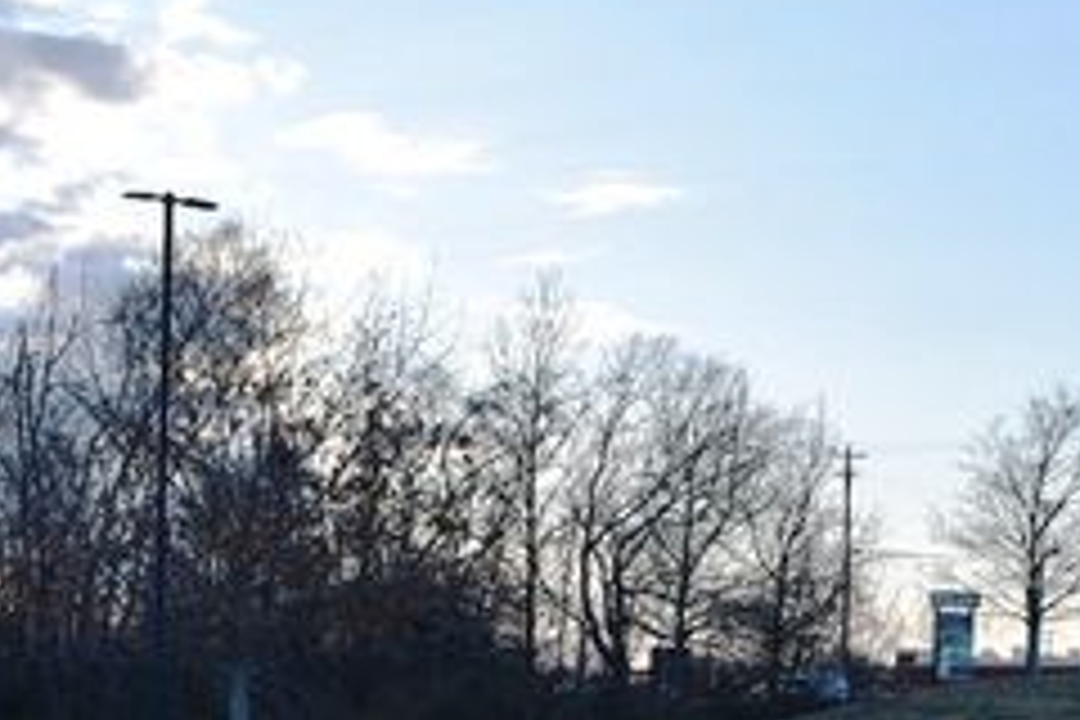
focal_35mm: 72
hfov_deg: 28.1
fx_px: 2160
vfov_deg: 18.1
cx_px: 562
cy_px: 826
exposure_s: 1/250
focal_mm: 18
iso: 200
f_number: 6.3
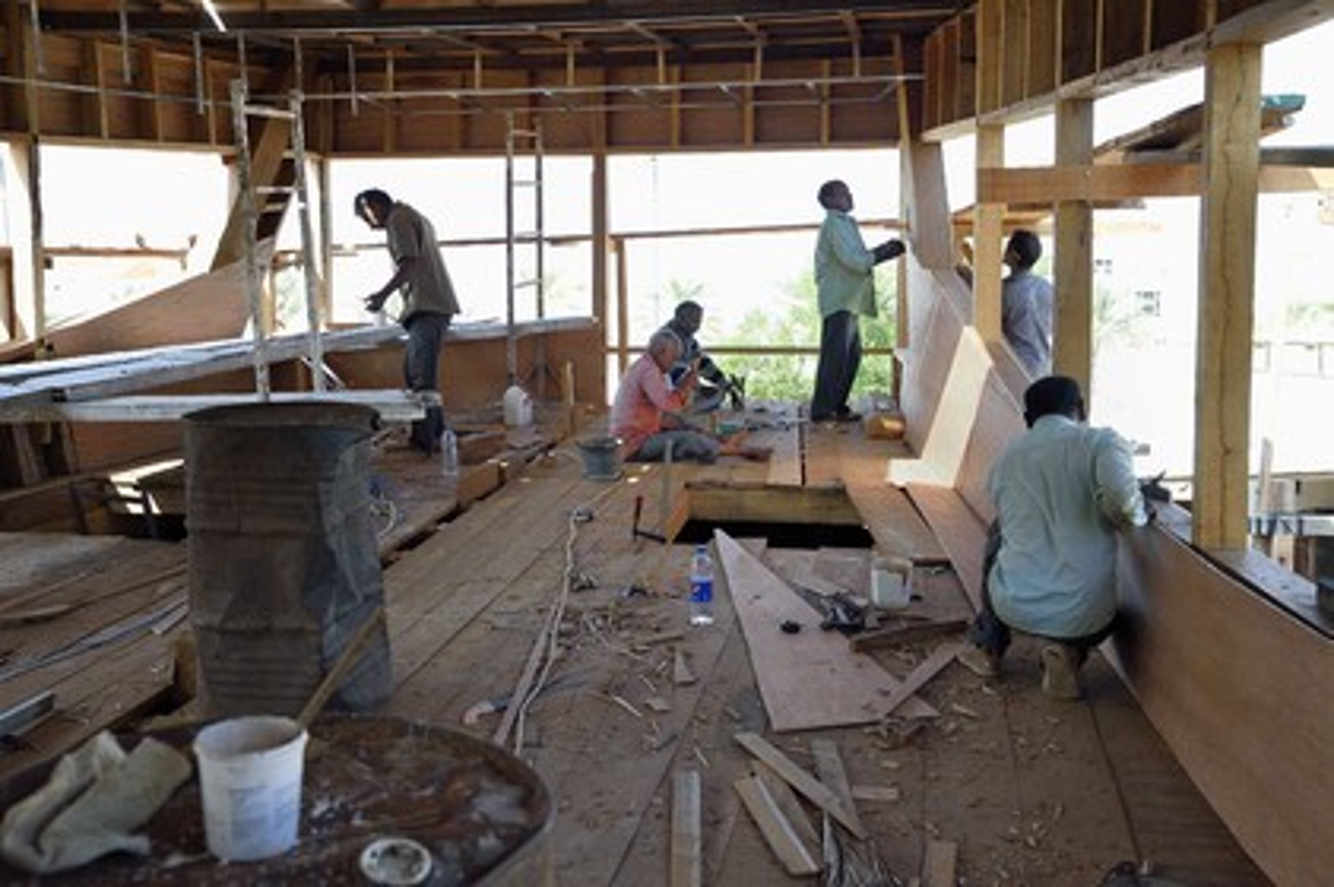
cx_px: 667
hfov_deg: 46.4
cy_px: 444
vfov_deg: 31.8
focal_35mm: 42
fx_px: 1555
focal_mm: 42
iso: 2000
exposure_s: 1/1250
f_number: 7.1
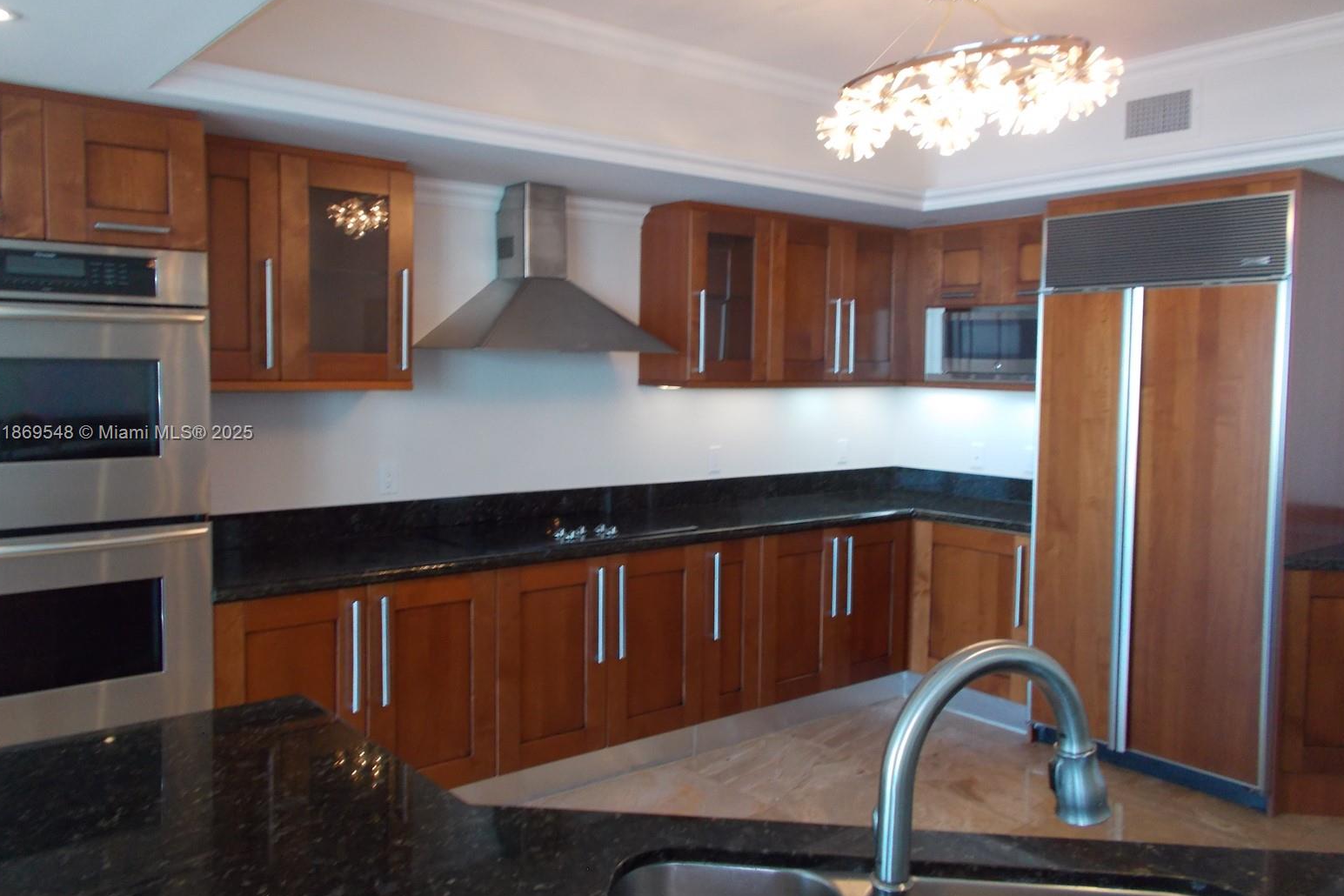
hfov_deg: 65.5
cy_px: 434
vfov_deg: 46.4
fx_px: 1045
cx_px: 671
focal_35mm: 28
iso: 200
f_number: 3.2
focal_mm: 4.6
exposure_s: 1/25
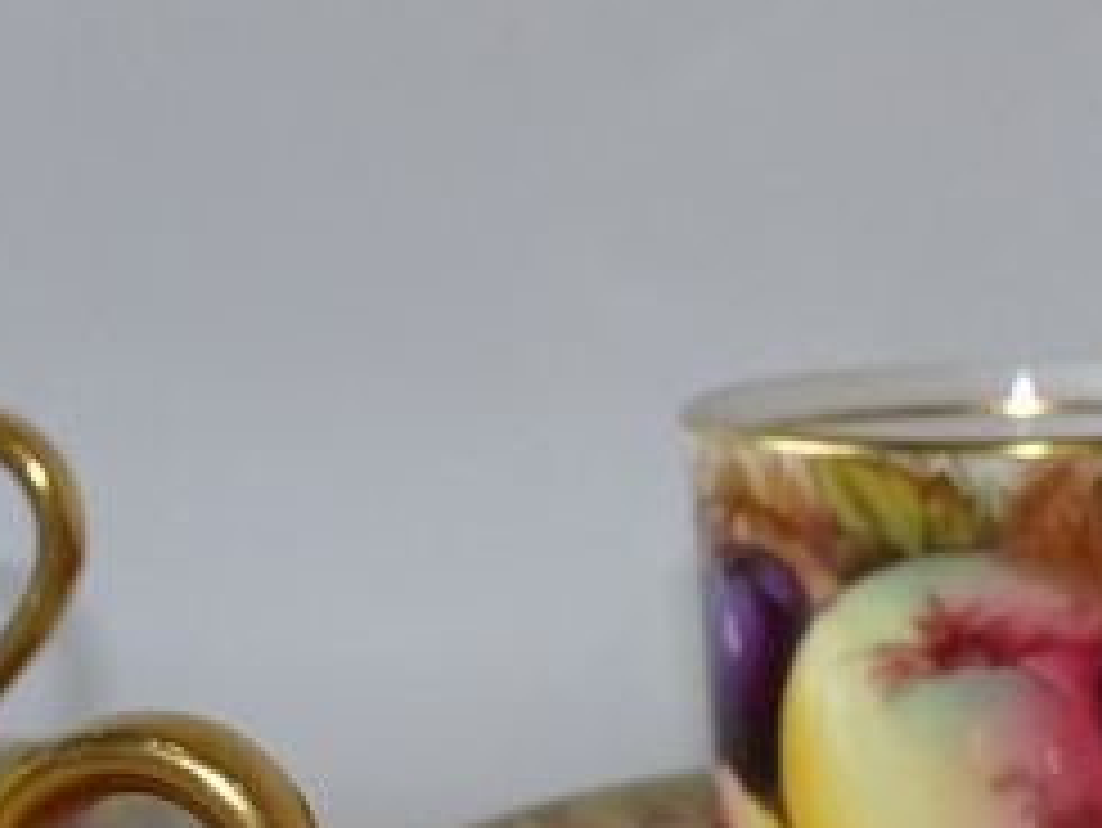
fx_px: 3121
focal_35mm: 98
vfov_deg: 14.1
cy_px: 1238
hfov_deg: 19.8
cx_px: 927
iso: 80
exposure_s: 1/30
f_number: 3.5
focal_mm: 4.1
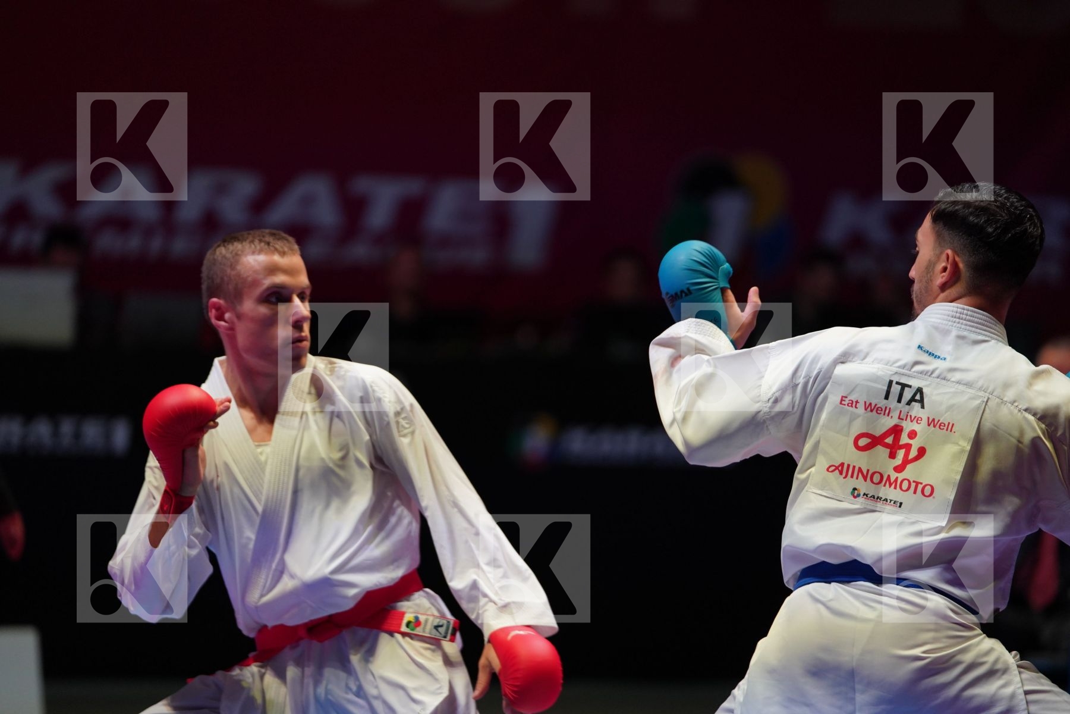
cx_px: 535
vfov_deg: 7.3
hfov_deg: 11.0
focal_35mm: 187
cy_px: 357
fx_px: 5558
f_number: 2.8
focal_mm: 187
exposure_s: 1/1000
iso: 1600
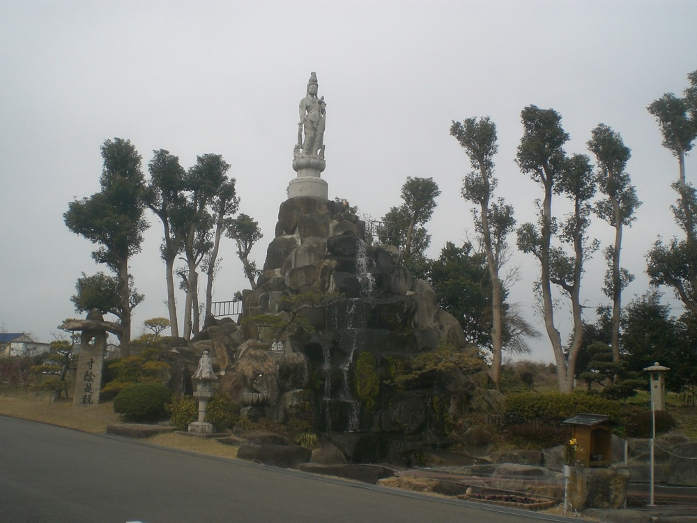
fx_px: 765
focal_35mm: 38
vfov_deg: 37.7
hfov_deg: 49.0
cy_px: 262
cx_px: 348
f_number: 4.4
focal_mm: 6.3
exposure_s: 1/640
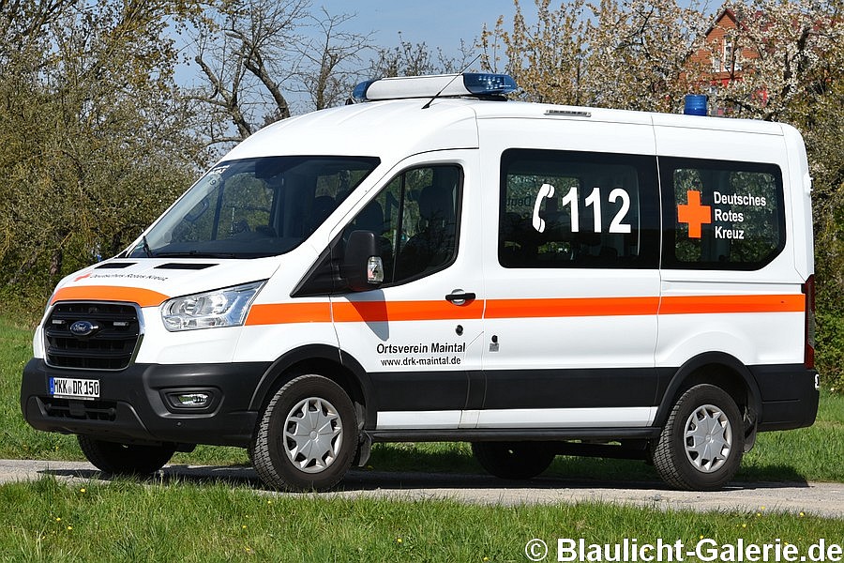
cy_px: 282
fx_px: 1993
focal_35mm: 85
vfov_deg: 16.1
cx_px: 422
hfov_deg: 23.9
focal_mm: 85
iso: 200
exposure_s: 1/500
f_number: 11
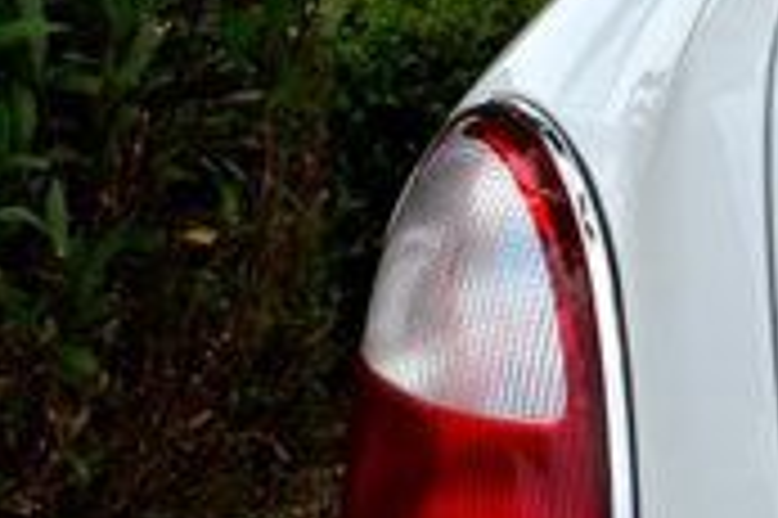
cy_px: 779
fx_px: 3109
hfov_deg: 14.0
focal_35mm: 144
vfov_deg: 9.3
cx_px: 782
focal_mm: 26
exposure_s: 1/500
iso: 800
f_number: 11
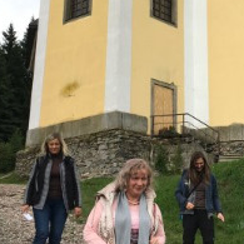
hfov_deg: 21.4
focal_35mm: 79
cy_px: 61
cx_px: 224
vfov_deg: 21.7
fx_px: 630
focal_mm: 4.15
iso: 25
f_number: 2.2
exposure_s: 1/601
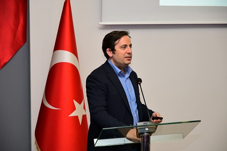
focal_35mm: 105
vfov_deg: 13.0
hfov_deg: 19.5
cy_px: 76
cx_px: 114
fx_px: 662
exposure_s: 1/125
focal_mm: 70
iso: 1250
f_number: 4.5
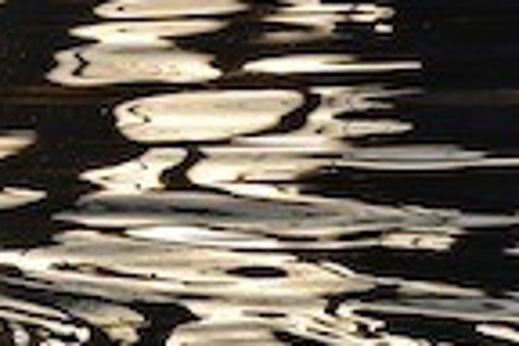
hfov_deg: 1.4
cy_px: 250
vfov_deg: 1.0
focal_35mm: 1424
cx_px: -1287
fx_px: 20528
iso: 200
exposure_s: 1/500
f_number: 9
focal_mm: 200
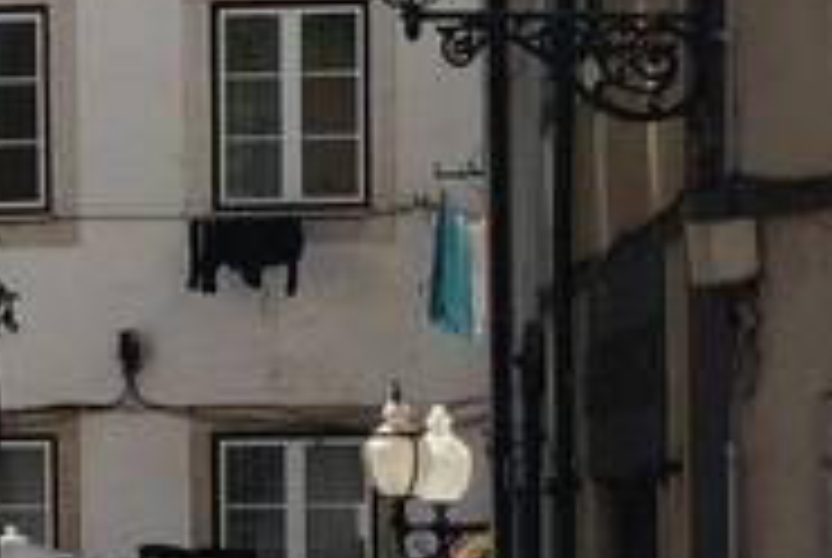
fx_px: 6070
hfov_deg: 7.8
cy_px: 693
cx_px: 612
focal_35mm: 262
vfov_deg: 5.2
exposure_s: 1/125
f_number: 8
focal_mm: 27
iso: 100
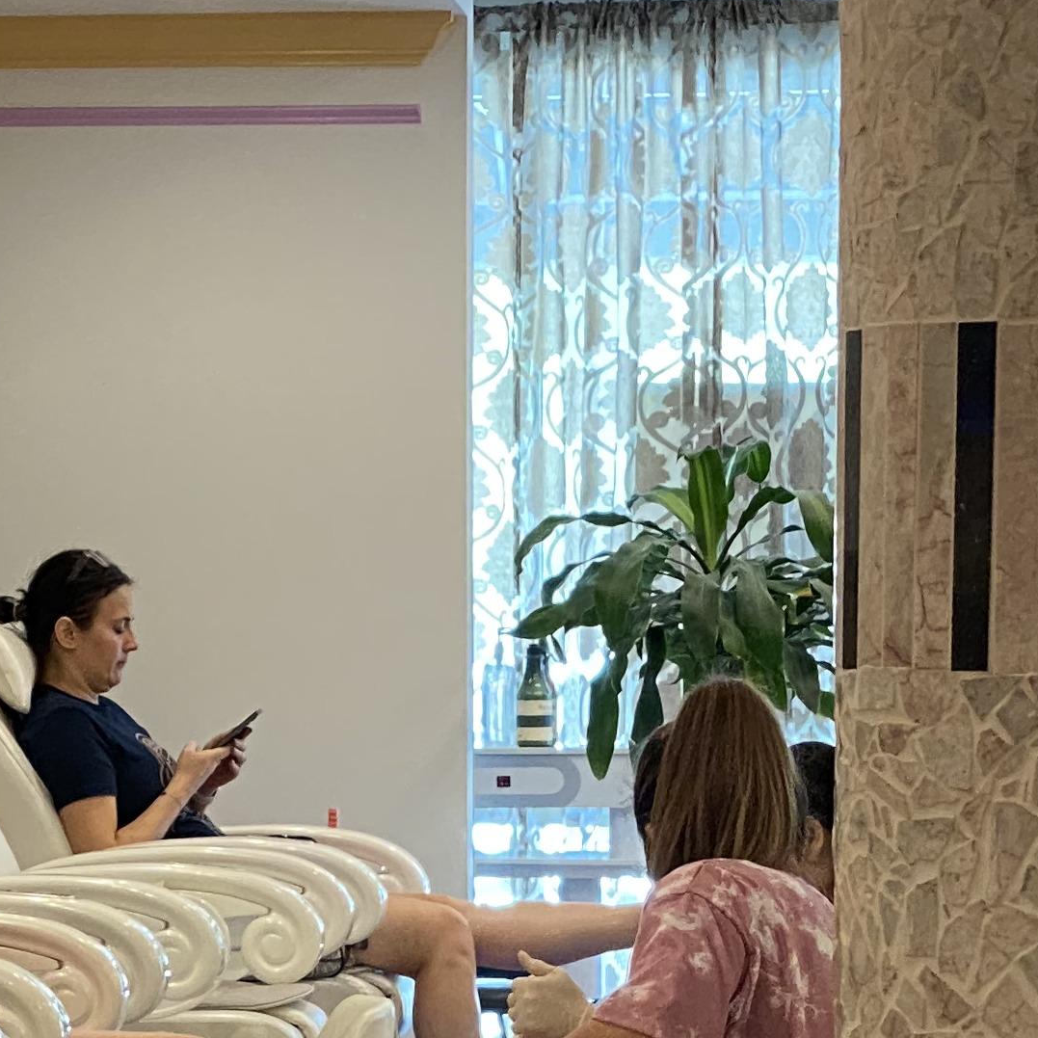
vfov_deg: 10.0
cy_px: 1184
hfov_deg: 10.2
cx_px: 343
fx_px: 5835
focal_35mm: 172
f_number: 2
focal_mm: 6
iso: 200
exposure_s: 1/60
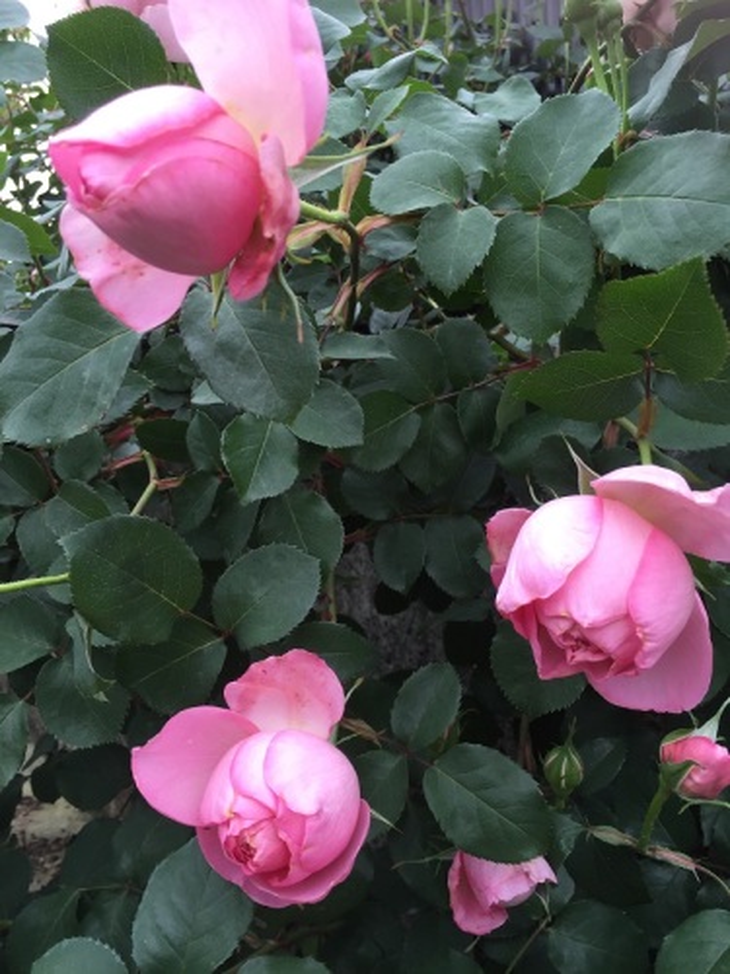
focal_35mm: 29
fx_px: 815
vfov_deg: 61.7
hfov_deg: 48.2
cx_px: 365
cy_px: 487
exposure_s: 1/120
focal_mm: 4.15
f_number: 2.2
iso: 40
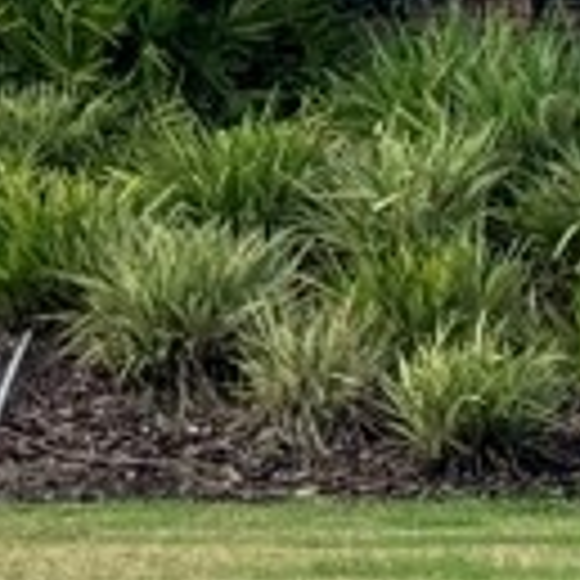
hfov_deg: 5.0
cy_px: -27
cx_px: 1722
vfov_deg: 5.2
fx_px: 6369
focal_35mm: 336
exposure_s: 1/3891
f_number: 1.78
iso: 100
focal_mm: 6.76
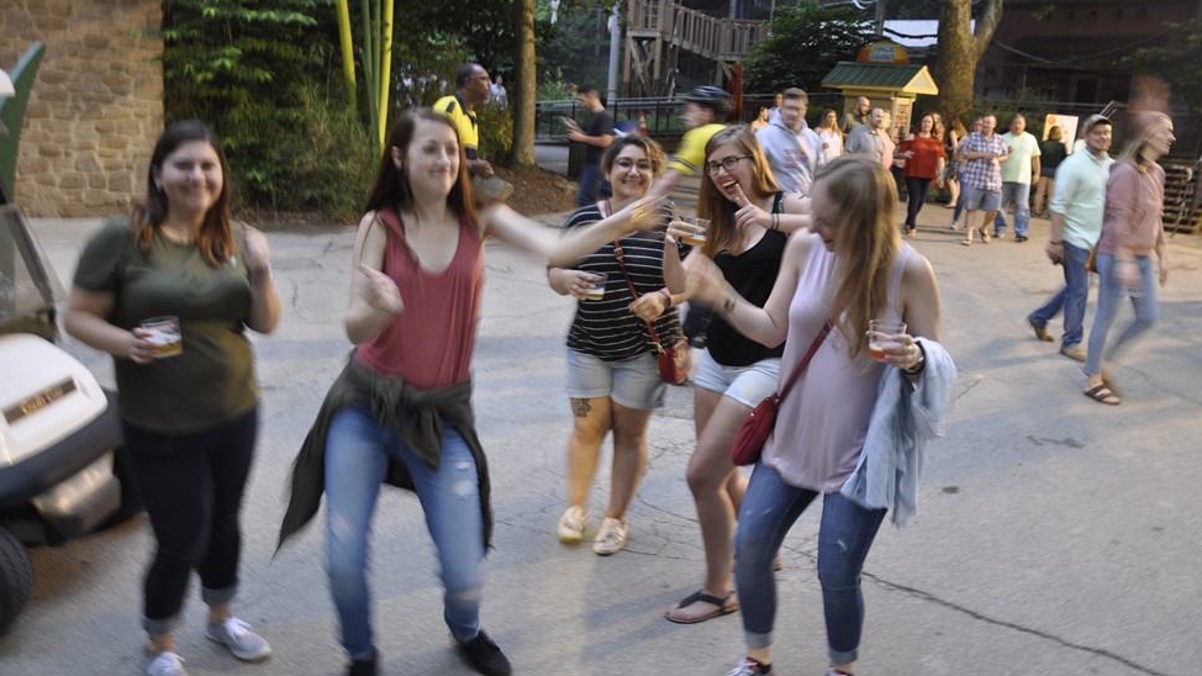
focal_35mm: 29
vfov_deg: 40.2
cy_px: 343
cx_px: 600
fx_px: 924
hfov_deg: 66.1
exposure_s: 1/15
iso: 400
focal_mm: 18
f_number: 3.5
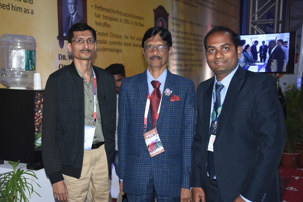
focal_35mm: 48
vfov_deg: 28.1
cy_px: 101
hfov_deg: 41.1
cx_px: 152
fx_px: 404
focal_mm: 32
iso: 800
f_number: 4.5
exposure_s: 1/80
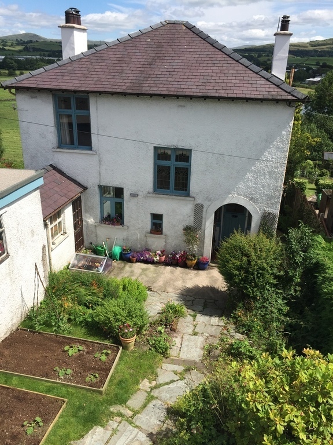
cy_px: 222
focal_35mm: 29
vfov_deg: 61.7
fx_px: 372
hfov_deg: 48.2
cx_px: 166
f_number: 2.2
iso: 32
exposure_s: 1/2083
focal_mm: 4.15
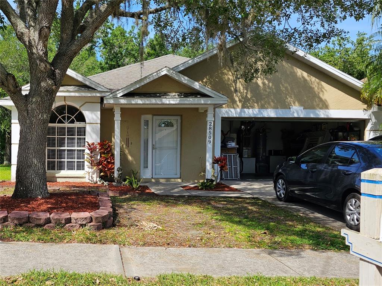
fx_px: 254
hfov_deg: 74.0
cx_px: 191
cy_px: 143
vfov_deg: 58.8
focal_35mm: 23
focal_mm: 6.3
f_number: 1.7
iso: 10
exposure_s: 1/526
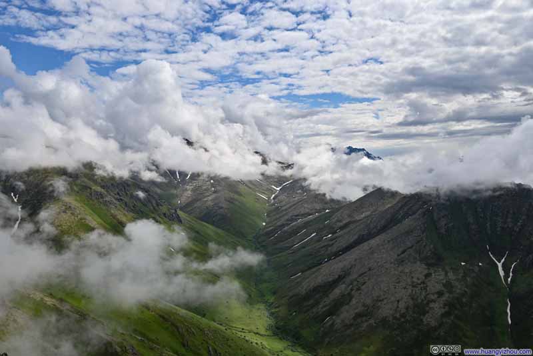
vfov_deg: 43.6
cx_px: 266
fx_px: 444
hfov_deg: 61.9
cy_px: 178
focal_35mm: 30
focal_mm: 30
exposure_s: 1/1250
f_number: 6.3
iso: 100
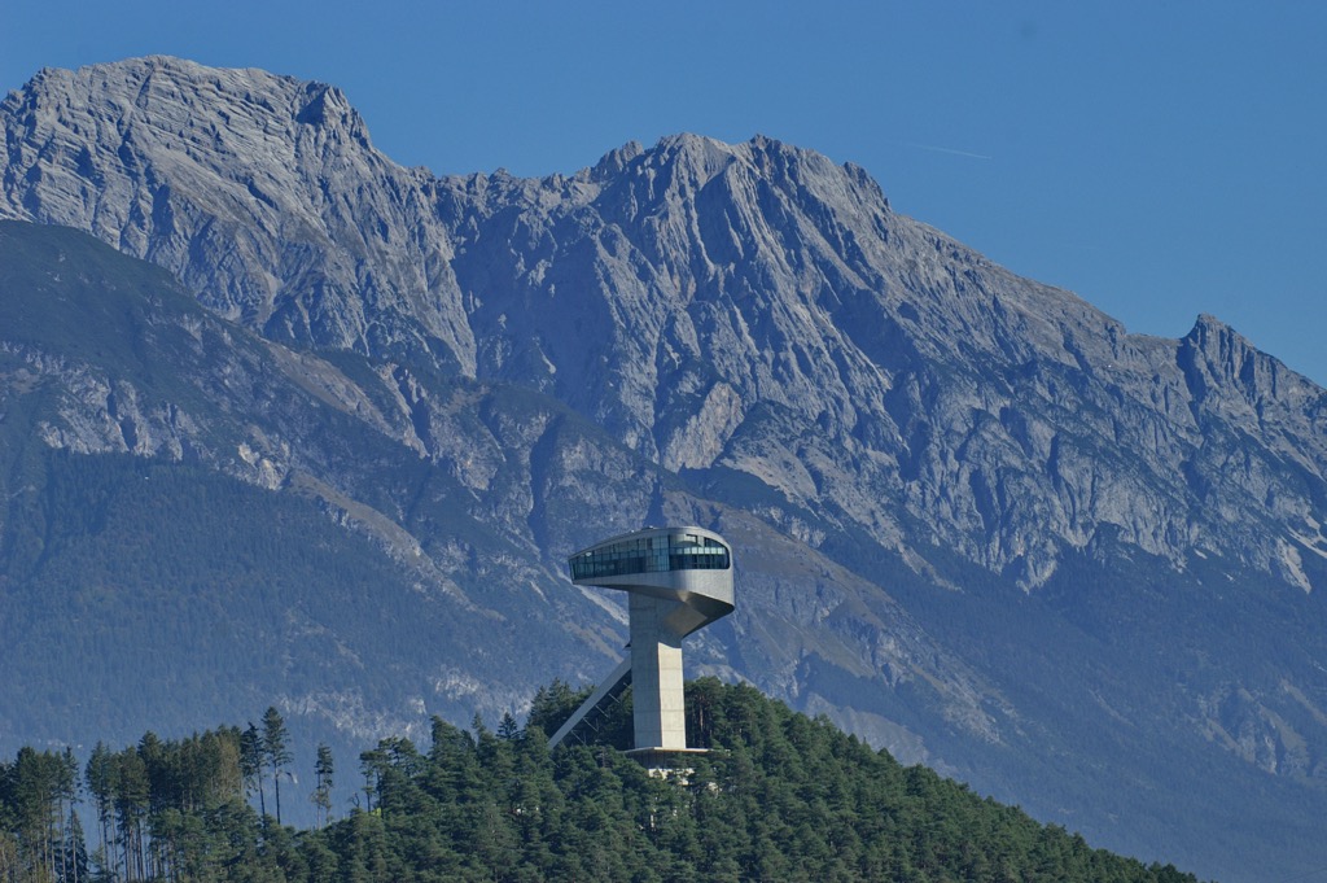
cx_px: 664
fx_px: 7458
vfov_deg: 6.8
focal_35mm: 202
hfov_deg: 10.2
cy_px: 442
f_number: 11
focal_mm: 135
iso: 100
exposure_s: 1/250
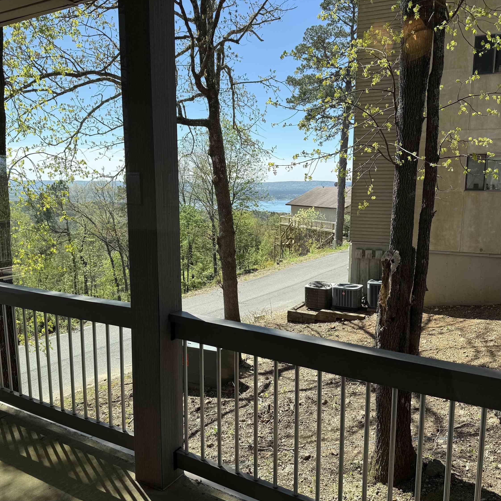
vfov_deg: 55.6
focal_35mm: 29
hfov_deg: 55.6
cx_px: 232
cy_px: 254
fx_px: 475
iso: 80
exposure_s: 1/1770
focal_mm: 6.76
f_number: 1.78
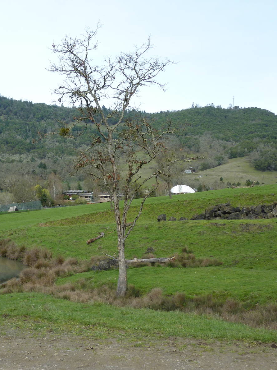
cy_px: 184
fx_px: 416
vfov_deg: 47.9
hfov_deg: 36.3
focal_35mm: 39
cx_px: 85
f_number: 3.4
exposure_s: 1/500
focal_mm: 4.7
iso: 80
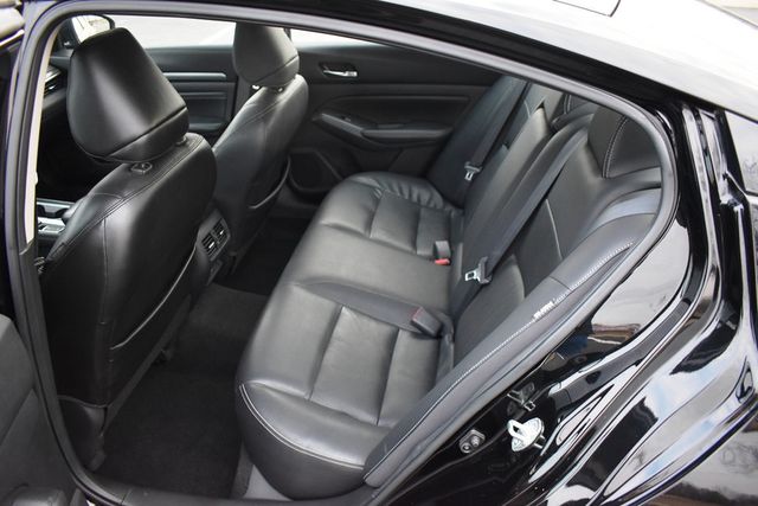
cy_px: 253
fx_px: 569
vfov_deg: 48.0
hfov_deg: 67.4
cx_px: 379
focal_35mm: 27
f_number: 3.5
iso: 1250
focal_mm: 18
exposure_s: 1/125
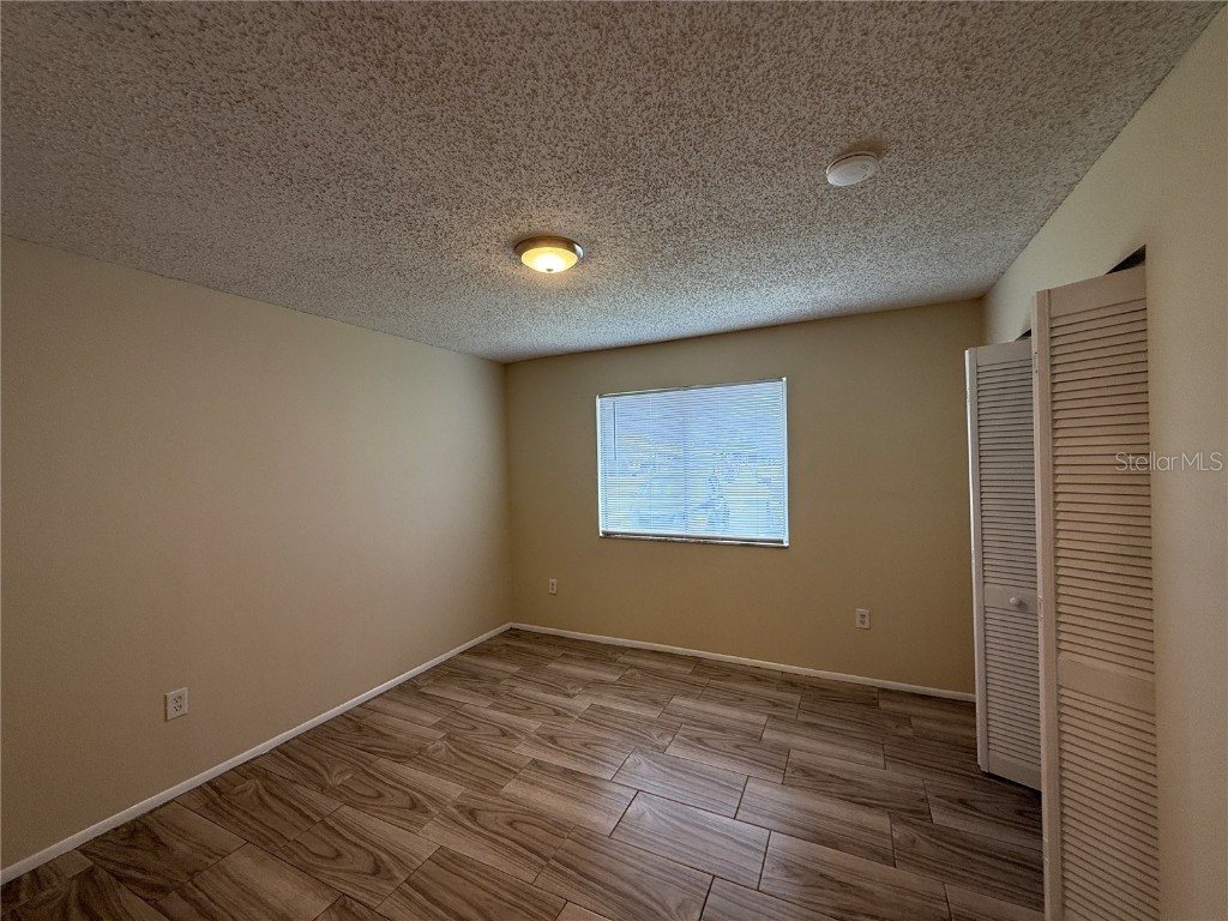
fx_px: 497
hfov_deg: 102.1
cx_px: 614
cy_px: 460
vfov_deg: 85.7
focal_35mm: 14
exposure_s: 1/120
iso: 100
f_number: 2.2
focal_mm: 2.22
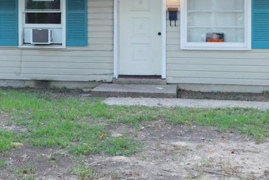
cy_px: 29
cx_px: 71
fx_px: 516
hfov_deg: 28.8
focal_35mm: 69
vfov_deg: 19.5
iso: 140
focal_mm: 5.3
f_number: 3.2
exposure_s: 1/30
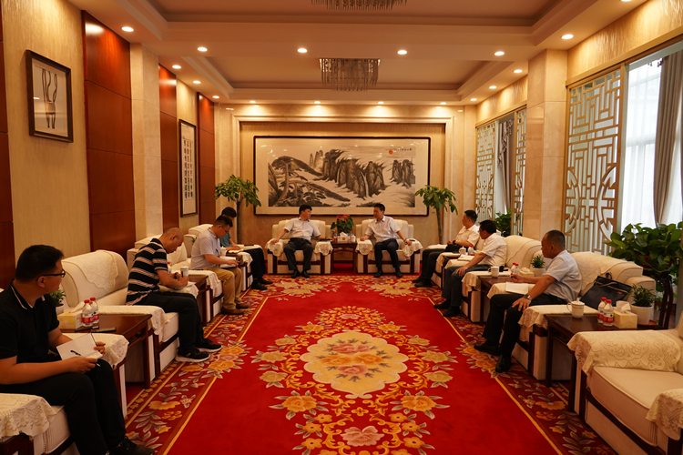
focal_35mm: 24
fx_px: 455
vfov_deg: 53.1
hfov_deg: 73.7
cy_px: 228
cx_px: 342
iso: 1600
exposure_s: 1/60
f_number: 5.6
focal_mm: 24
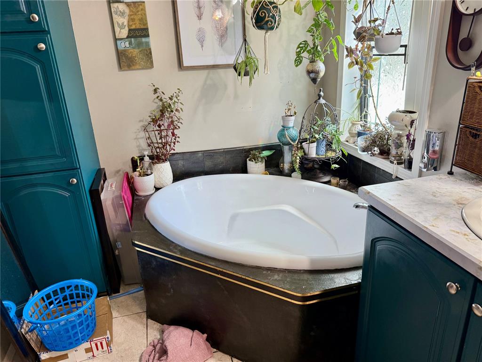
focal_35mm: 24
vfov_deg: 56.8
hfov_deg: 71.6
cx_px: 241
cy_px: 181
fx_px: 334
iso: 100
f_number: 1.78
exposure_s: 1/120
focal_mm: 6.76
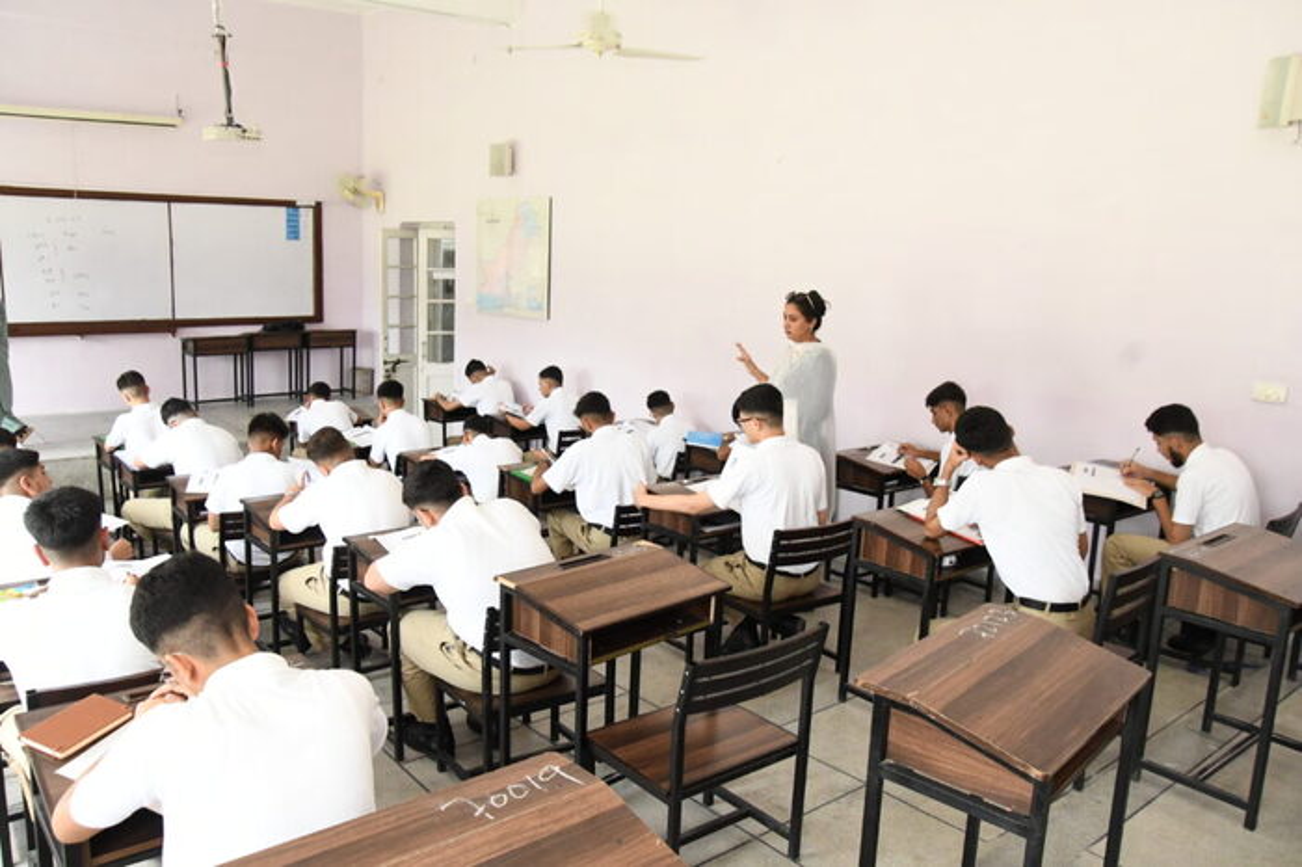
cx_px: 651
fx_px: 976
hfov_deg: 67.4
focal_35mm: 27
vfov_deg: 47.9
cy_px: 434
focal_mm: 18
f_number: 6.3
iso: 4000
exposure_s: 1/250
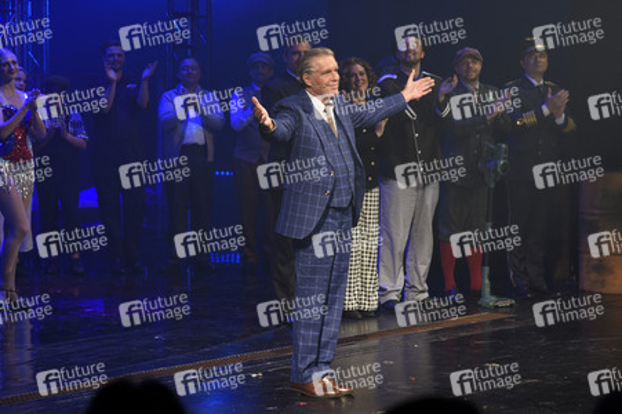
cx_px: 311
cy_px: 207
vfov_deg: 11.4
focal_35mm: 120
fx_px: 2072
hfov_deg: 17.1
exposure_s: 1/60
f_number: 6.3
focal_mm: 120
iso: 1250
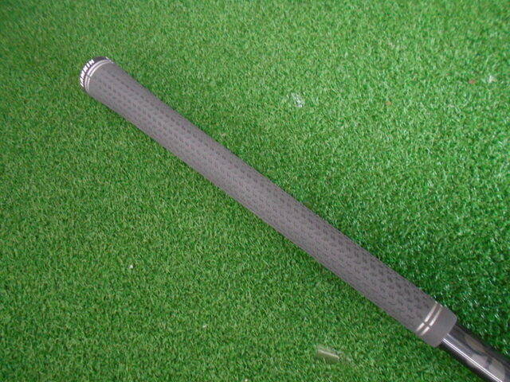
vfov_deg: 53.1
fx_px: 383
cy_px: 191
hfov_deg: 67.3
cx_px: 255
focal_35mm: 26
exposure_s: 1/60
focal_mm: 4.6
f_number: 3.2
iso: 800
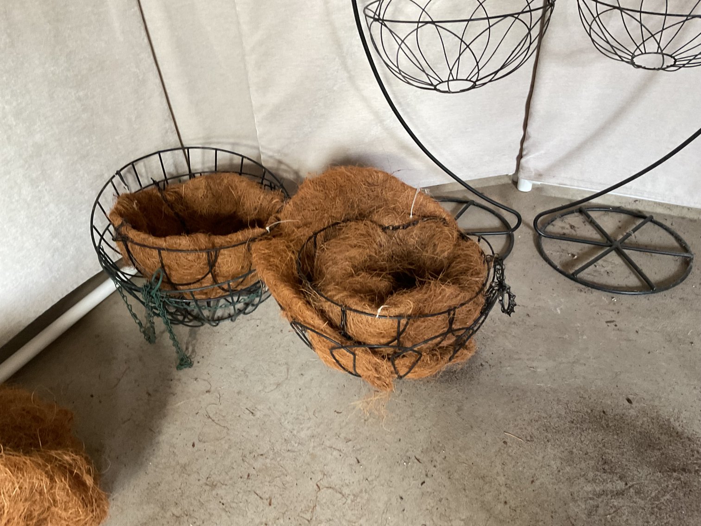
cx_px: 350
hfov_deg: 61.7
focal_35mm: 29
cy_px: 263
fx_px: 587
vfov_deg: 48.2
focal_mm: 3
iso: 200
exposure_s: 1/40
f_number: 1.8
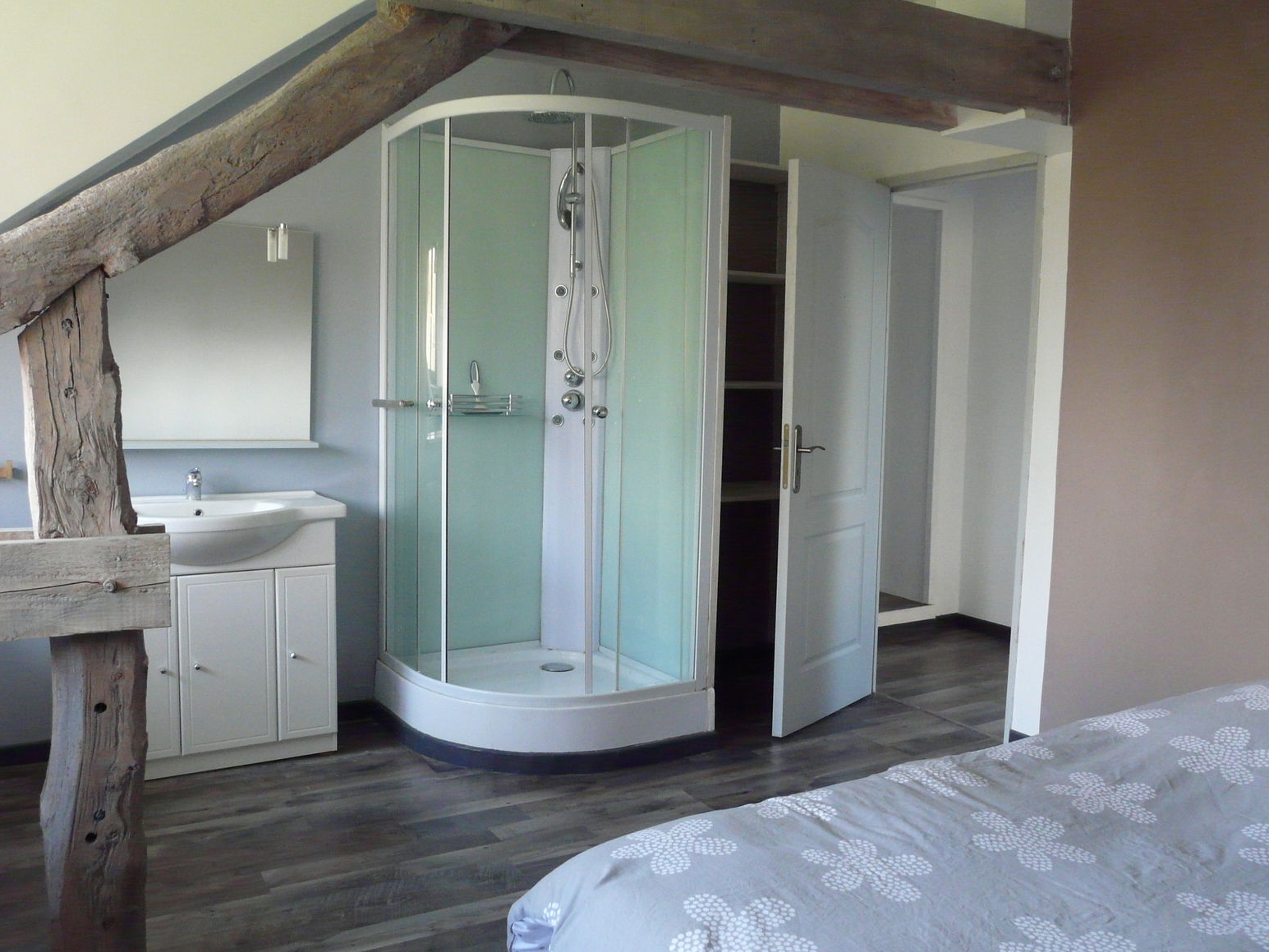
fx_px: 1063
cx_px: 630
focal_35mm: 29
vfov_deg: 48.2
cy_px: 481
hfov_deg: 61.7
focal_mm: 4.6
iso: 400
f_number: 2.8
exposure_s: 1/50
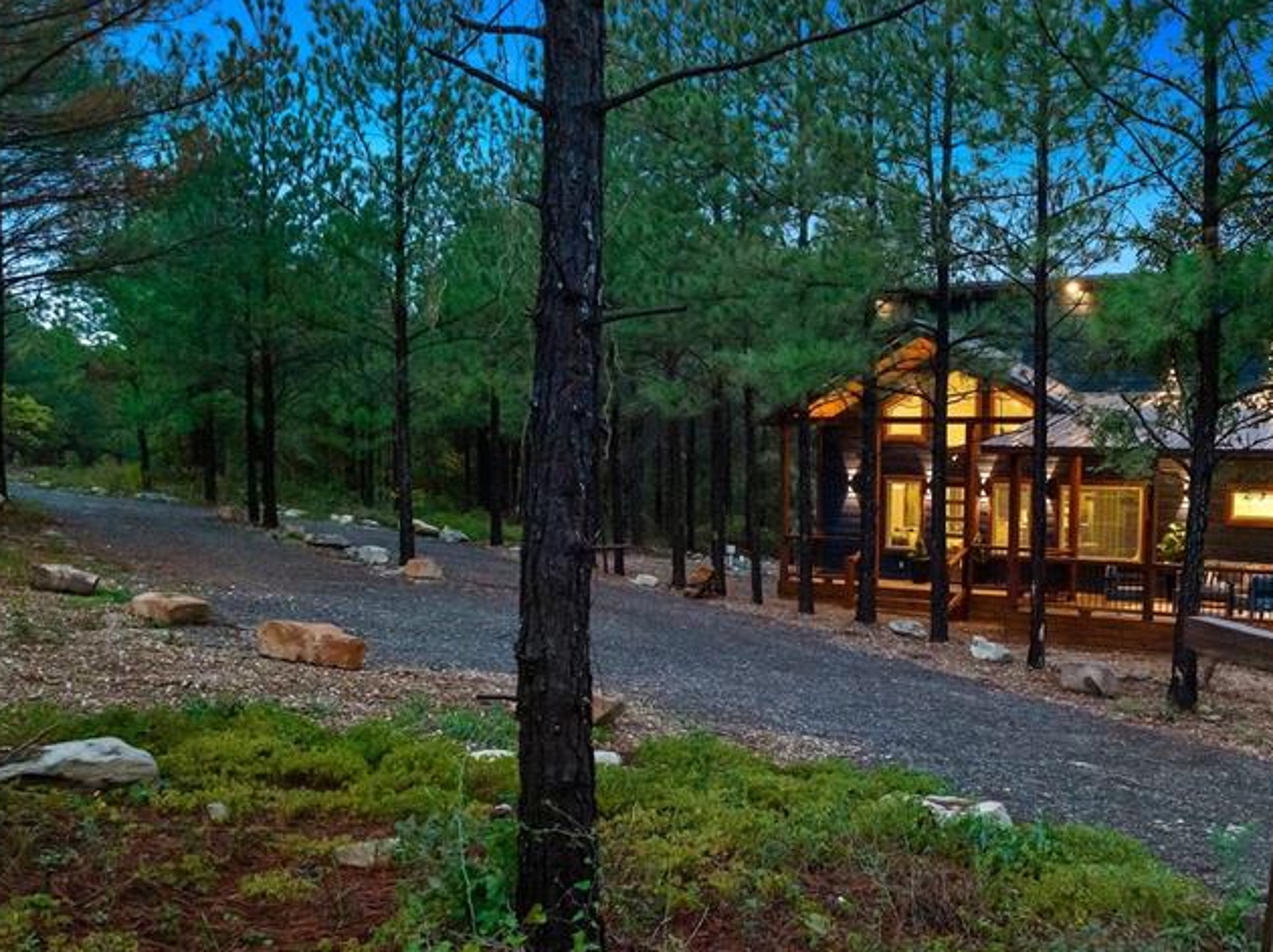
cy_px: 627
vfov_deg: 36.4
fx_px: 1433
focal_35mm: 39
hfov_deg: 46.6
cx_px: 913
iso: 400
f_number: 2.8
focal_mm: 12.29
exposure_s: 1/100
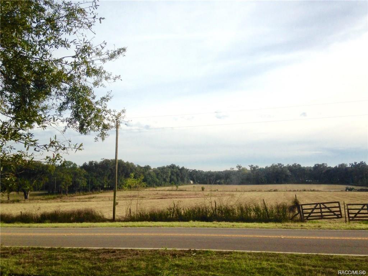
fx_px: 351
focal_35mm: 33
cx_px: 184
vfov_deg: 42.9
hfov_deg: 55.4
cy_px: 138
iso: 50
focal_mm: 4.12
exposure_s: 1/1506
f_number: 2.4
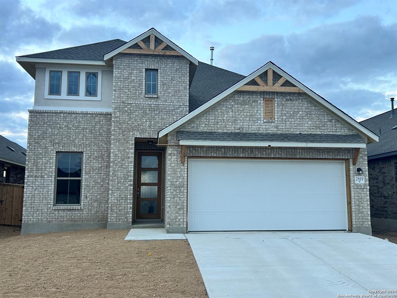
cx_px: 198
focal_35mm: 26
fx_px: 298
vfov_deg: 53.1
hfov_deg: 67.3
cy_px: 149
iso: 40
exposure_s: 1/121
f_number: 1.5
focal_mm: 5.7
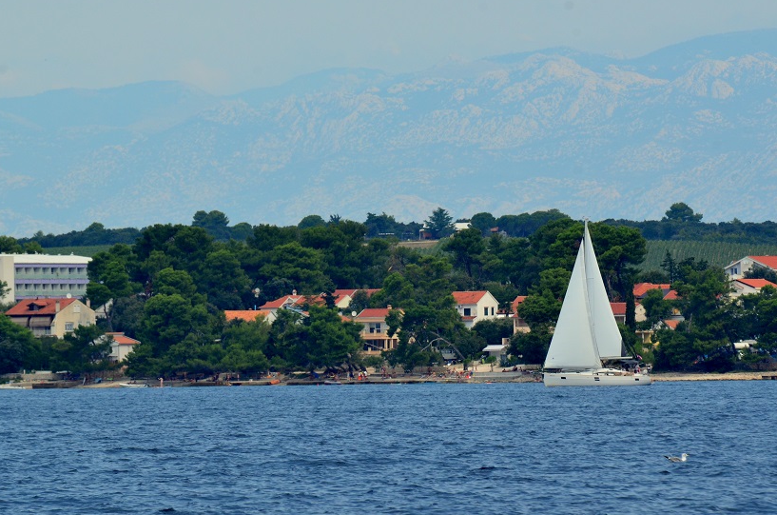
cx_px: 360
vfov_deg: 2.5
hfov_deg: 3.8
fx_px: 11845
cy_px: 211
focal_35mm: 550
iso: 400
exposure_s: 1/400
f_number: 13
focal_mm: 300
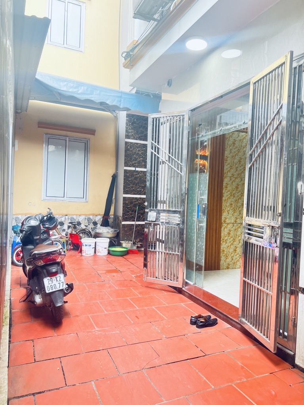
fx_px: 304
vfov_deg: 67.3
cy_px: 202
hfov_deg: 53.1
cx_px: 152
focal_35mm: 26
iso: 80
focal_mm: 5.7
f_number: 1.5
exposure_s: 1/121
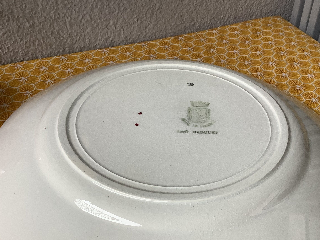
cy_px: 166
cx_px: 171
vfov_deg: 32.5
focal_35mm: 44
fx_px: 407
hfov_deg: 42.9
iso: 100
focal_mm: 3.3
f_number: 2.4
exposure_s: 1/100
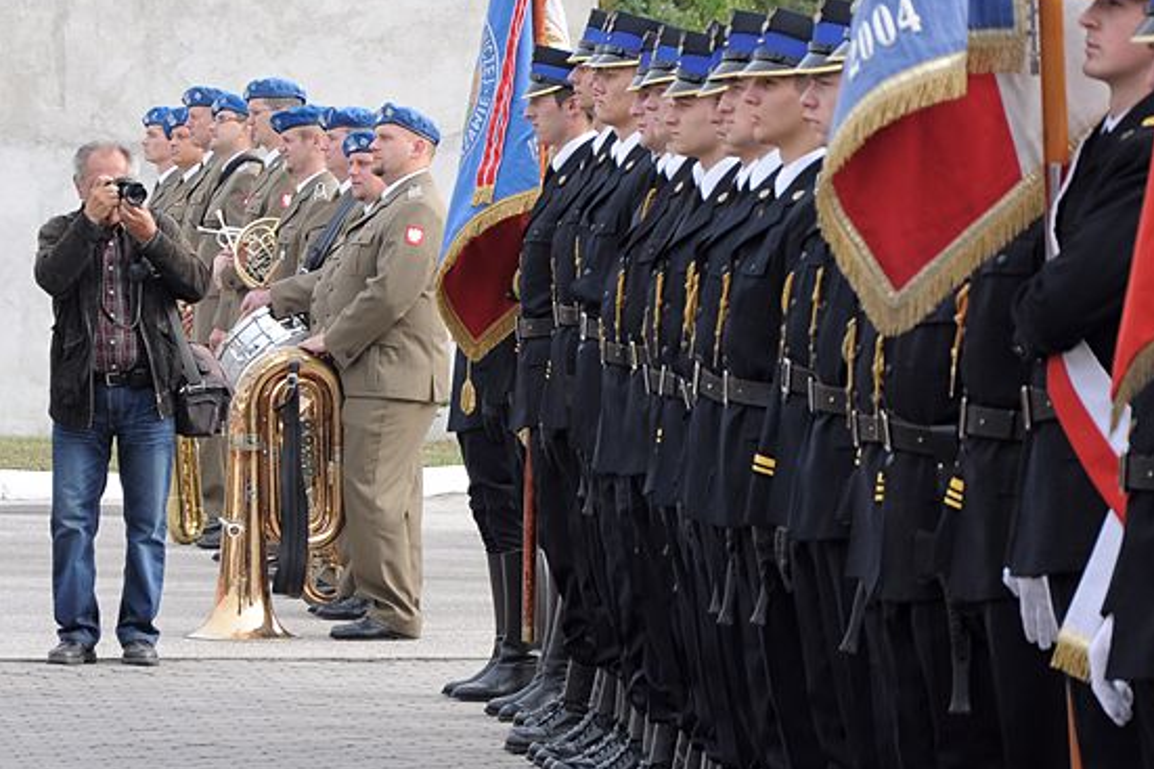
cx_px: 551
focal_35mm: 243
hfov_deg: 8.5
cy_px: 431
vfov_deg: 5.7
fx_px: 7779
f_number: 5.6
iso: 500
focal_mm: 105
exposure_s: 1/500
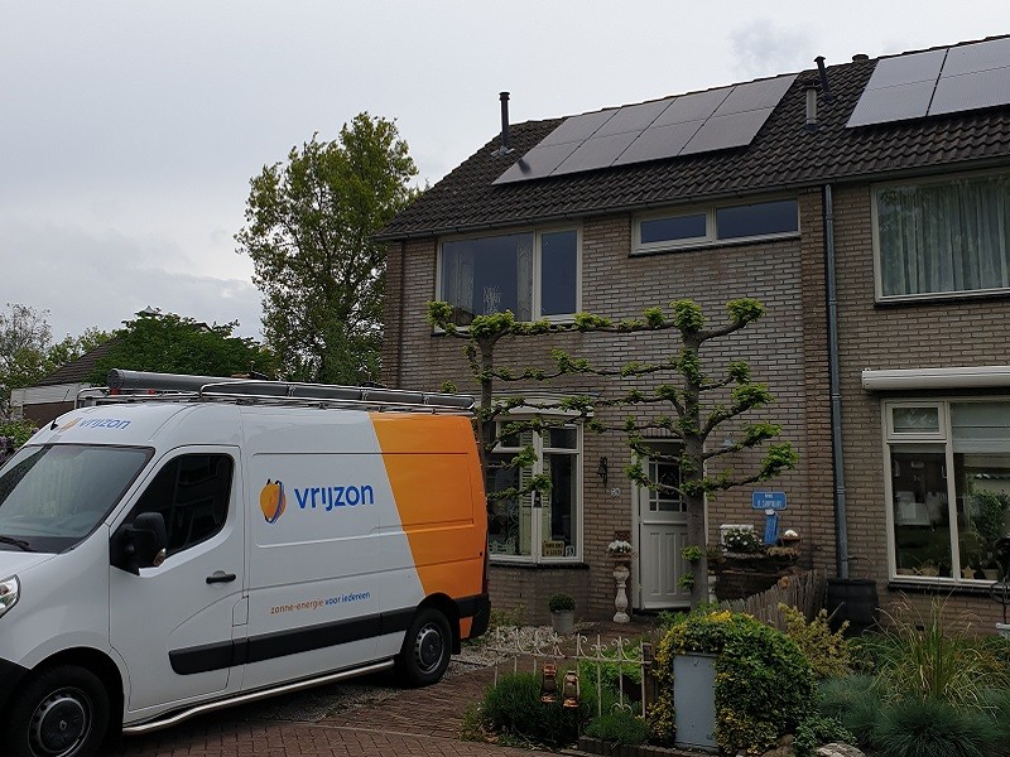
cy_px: 378
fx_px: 759
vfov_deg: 53.1
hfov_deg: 67.3
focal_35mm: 26
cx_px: 505
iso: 50
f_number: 2.4
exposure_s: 1/1706
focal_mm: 4.3
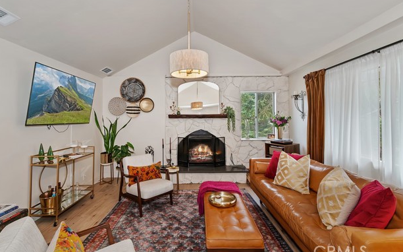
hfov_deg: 97.8
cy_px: 120
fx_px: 176
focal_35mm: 16
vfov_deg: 71.2
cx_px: 197
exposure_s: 1/30
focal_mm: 10
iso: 400
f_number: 8
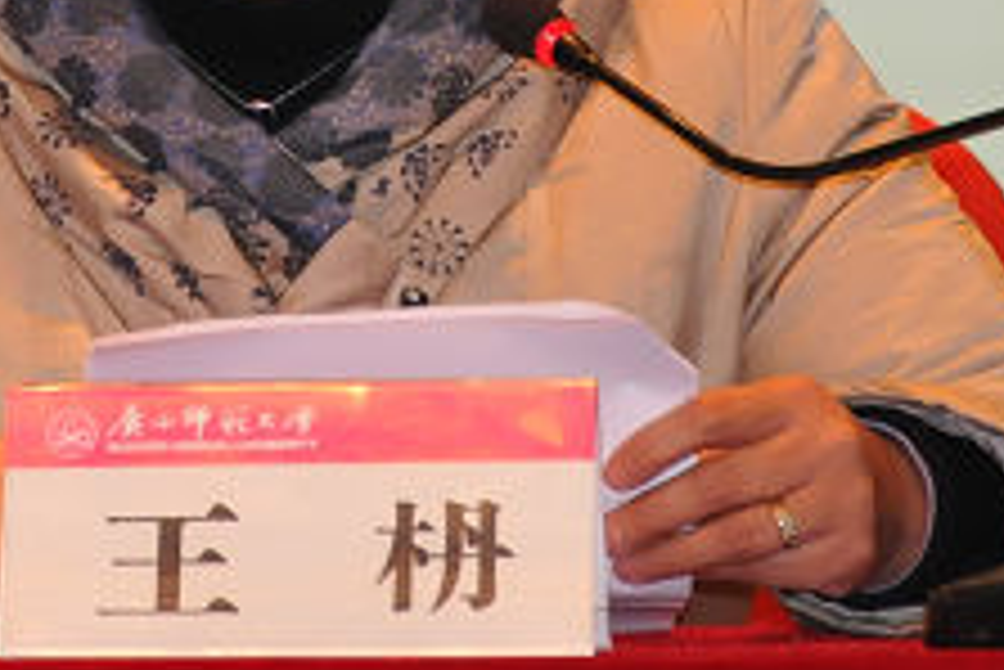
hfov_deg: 3.0
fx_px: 19116
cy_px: -175
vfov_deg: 2.0
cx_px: 293
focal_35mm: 685
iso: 1400
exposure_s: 1/60
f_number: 5.6
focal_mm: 170
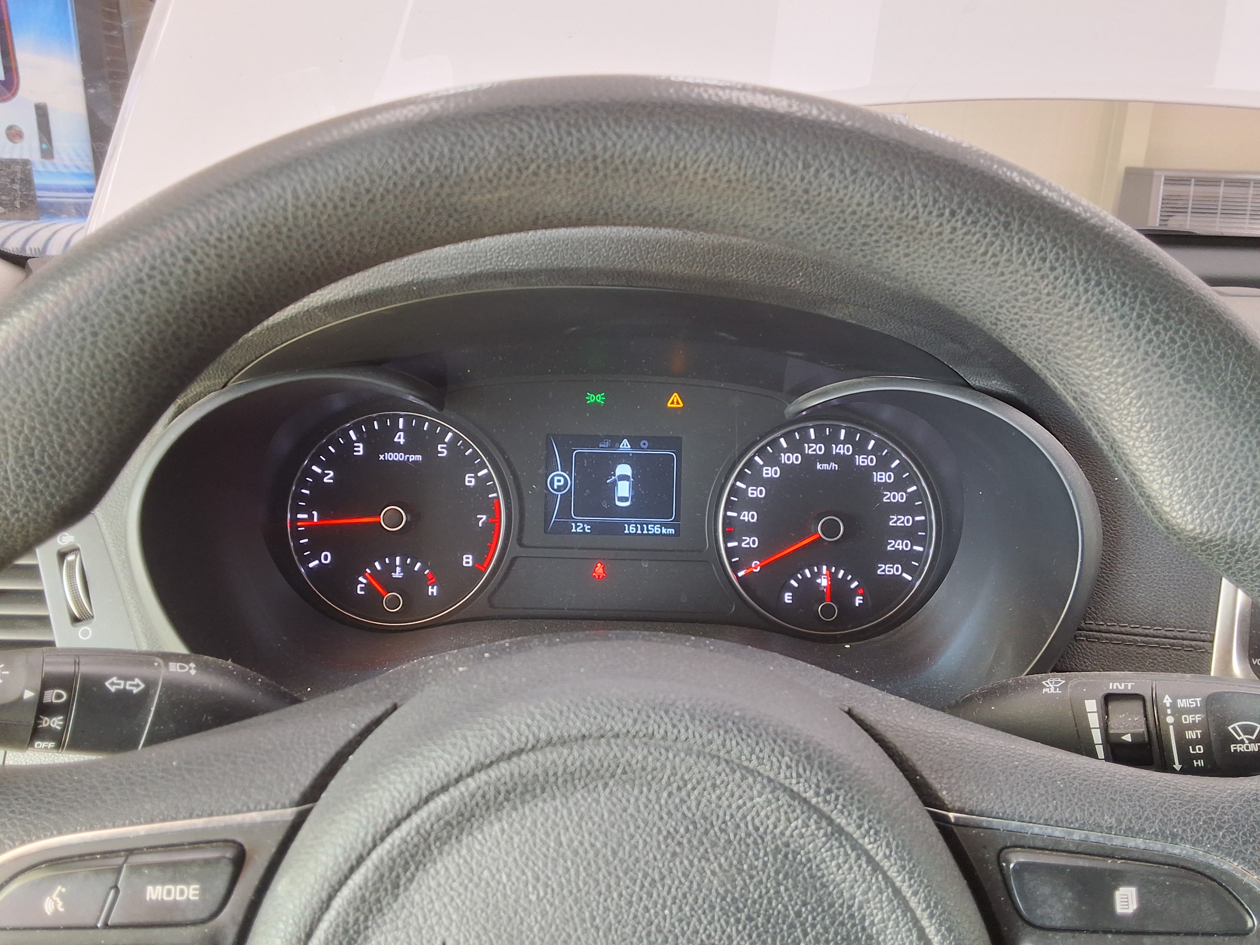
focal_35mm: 28
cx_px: 630
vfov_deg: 49.7
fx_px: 1019
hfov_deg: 63.4
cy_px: 472
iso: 160
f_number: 1.9
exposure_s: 1/40
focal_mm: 2.91
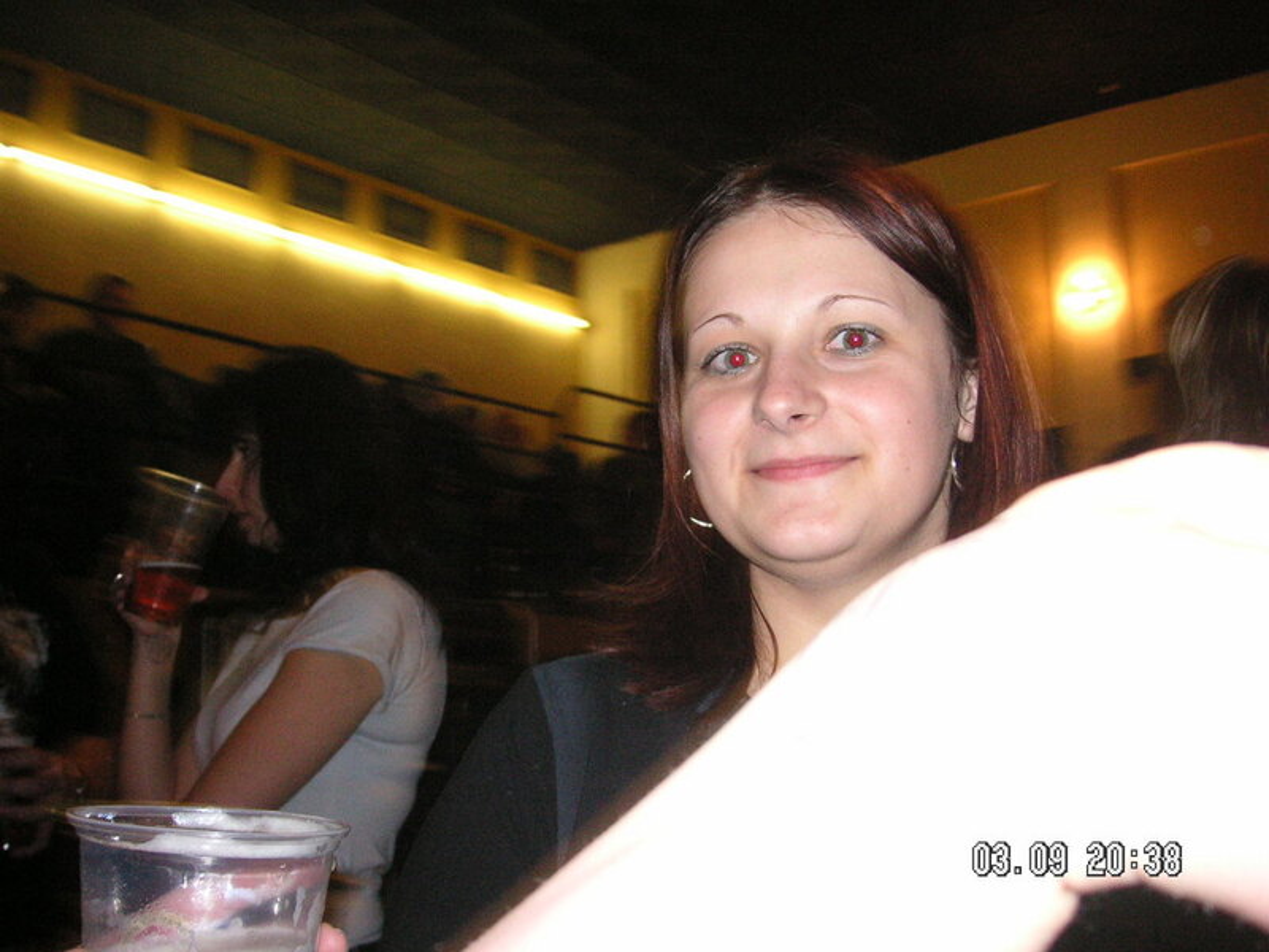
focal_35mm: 37
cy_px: 476
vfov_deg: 38.7
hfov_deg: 50.1
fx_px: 1356
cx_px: 634
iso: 160
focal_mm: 6.1
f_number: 2.8
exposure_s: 1/45
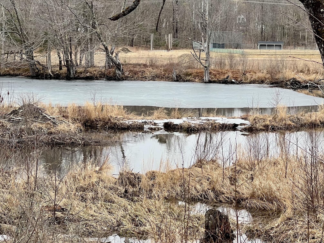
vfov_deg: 12.9
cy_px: 103
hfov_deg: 17.1
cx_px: 126
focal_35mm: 115
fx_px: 1076
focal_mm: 9
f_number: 2.8
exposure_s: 1/99
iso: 40
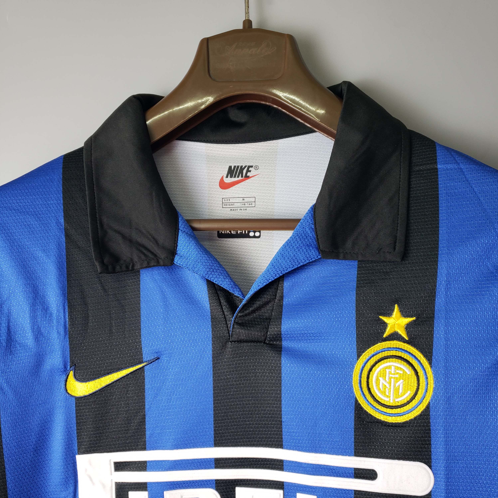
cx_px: 252
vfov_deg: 51.9
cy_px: 316
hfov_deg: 52.5
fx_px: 505
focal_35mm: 31
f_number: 1.5
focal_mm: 4.3
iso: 64
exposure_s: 1/50
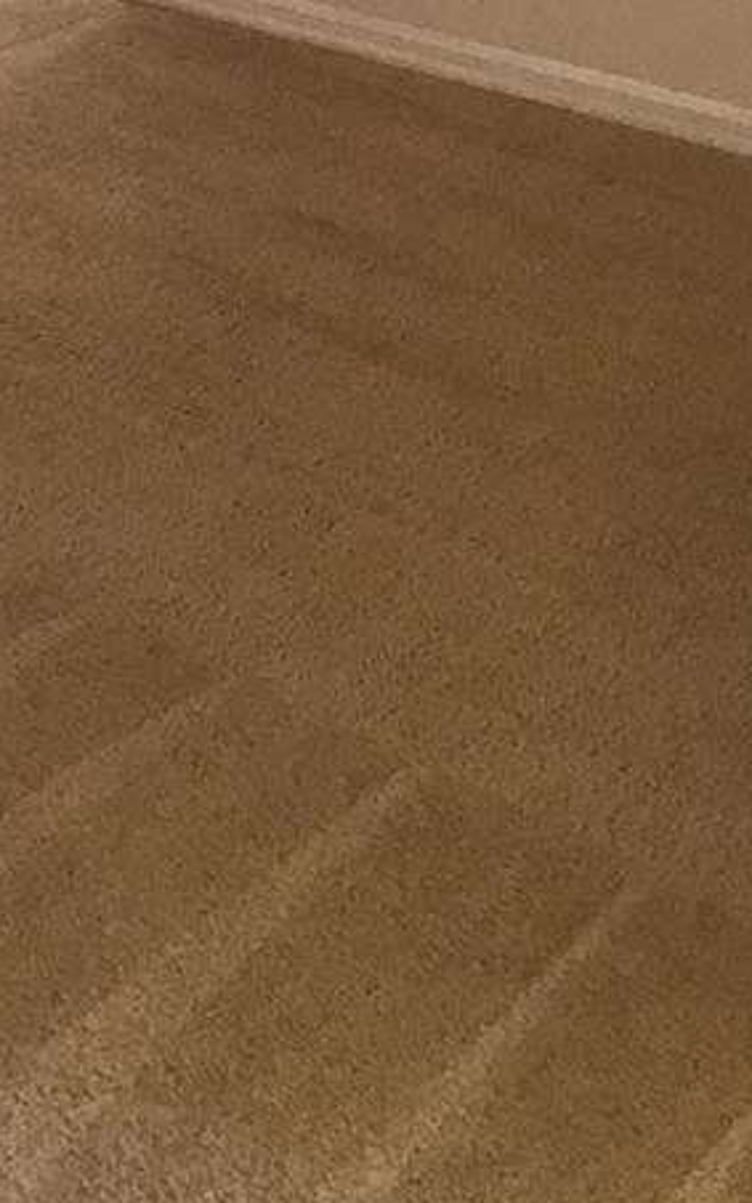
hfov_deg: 14.7
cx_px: -21
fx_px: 2854
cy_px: -319
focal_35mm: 87
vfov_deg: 21.7
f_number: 2.4
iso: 80
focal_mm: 3.3
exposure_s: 1/30
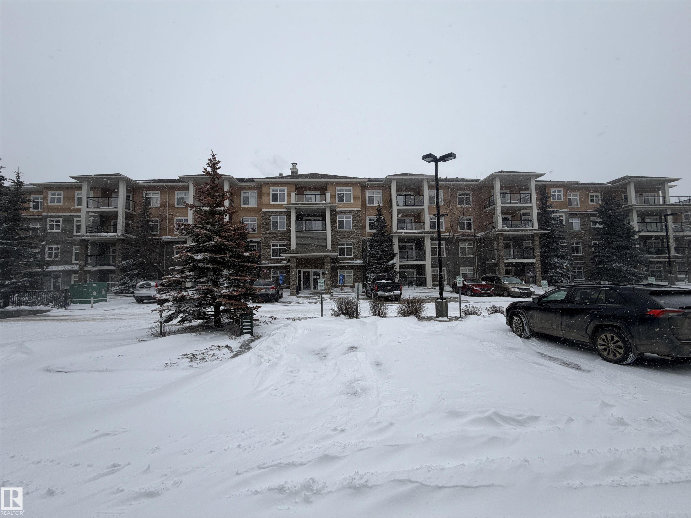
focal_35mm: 14
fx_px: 279
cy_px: 259
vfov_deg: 85.7
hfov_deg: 102.1
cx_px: 346
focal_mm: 2.22
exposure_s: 1/770
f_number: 2.2
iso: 25
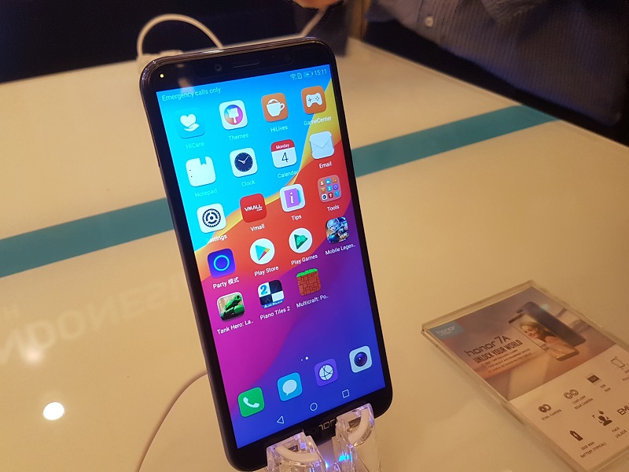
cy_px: 236
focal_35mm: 26
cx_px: 314
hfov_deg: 67.3
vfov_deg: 53.1
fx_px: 472
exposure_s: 1/25
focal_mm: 4.2
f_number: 1.7
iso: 160
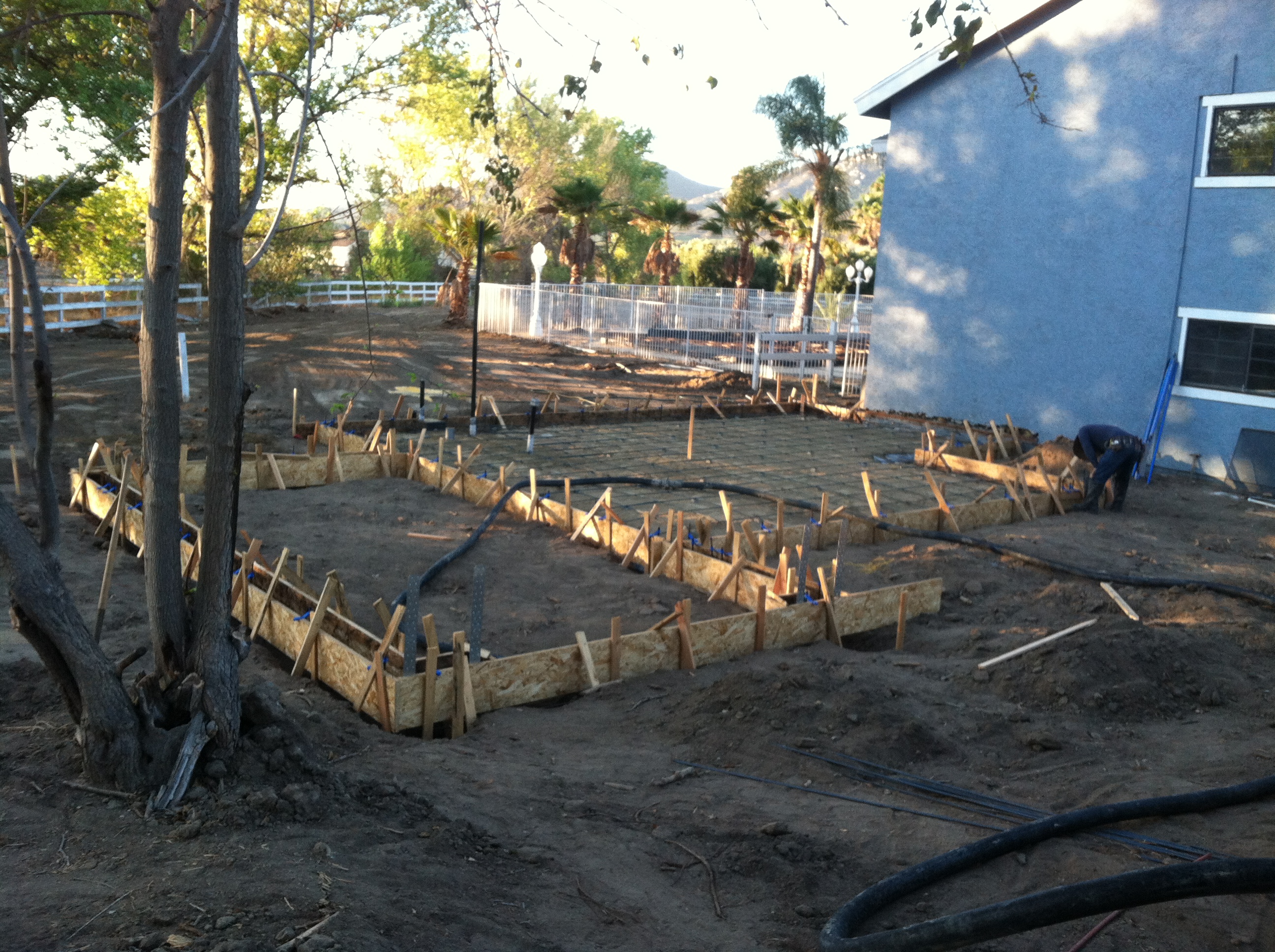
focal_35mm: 35
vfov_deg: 40.6
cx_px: 638
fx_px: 1287
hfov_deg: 52.7
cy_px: 476
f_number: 2.8
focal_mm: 3.85
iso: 100
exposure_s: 1/120
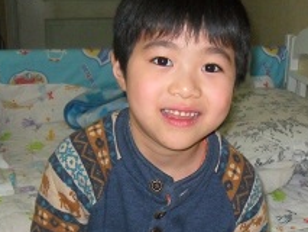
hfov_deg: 32.1
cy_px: 181
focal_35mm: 60
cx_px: 186
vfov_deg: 24.1
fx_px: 534
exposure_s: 1/45
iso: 400
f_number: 2.8
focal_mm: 6.2
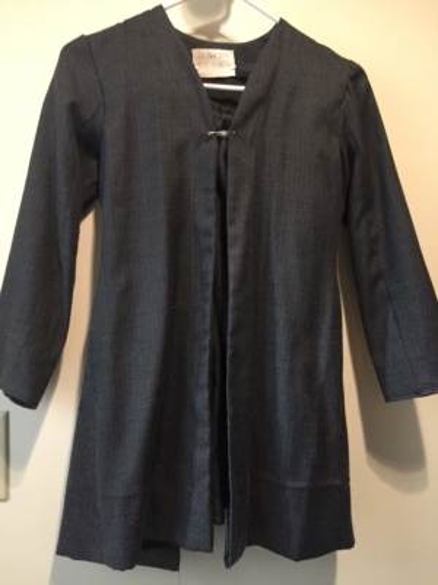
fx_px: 489
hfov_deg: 48.2
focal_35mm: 29
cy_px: 292
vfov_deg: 61.7
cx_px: 219
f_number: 2.2
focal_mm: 4.15
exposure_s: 1/15
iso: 250
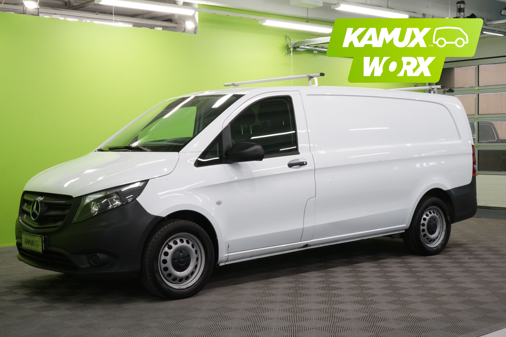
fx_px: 703
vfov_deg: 27.0
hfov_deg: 39.6
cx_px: 253
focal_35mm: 50
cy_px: 168
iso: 1600
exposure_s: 1/6
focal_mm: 50
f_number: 32
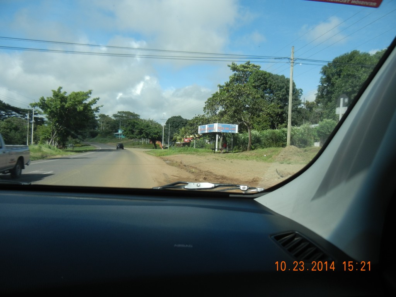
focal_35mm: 30
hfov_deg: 60.0
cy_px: 148
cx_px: 198
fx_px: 343
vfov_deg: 46.8
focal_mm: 5.4
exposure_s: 1/336
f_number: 7
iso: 160
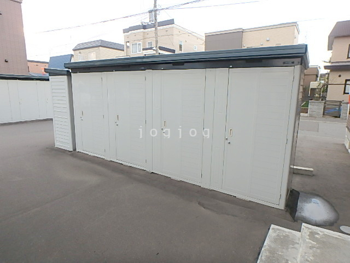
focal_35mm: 21
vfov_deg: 63.4
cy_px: 132
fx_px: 212
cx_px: 175
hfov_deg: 79.0
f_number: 3.5
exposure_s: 1/125
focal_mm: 3.7
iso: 125
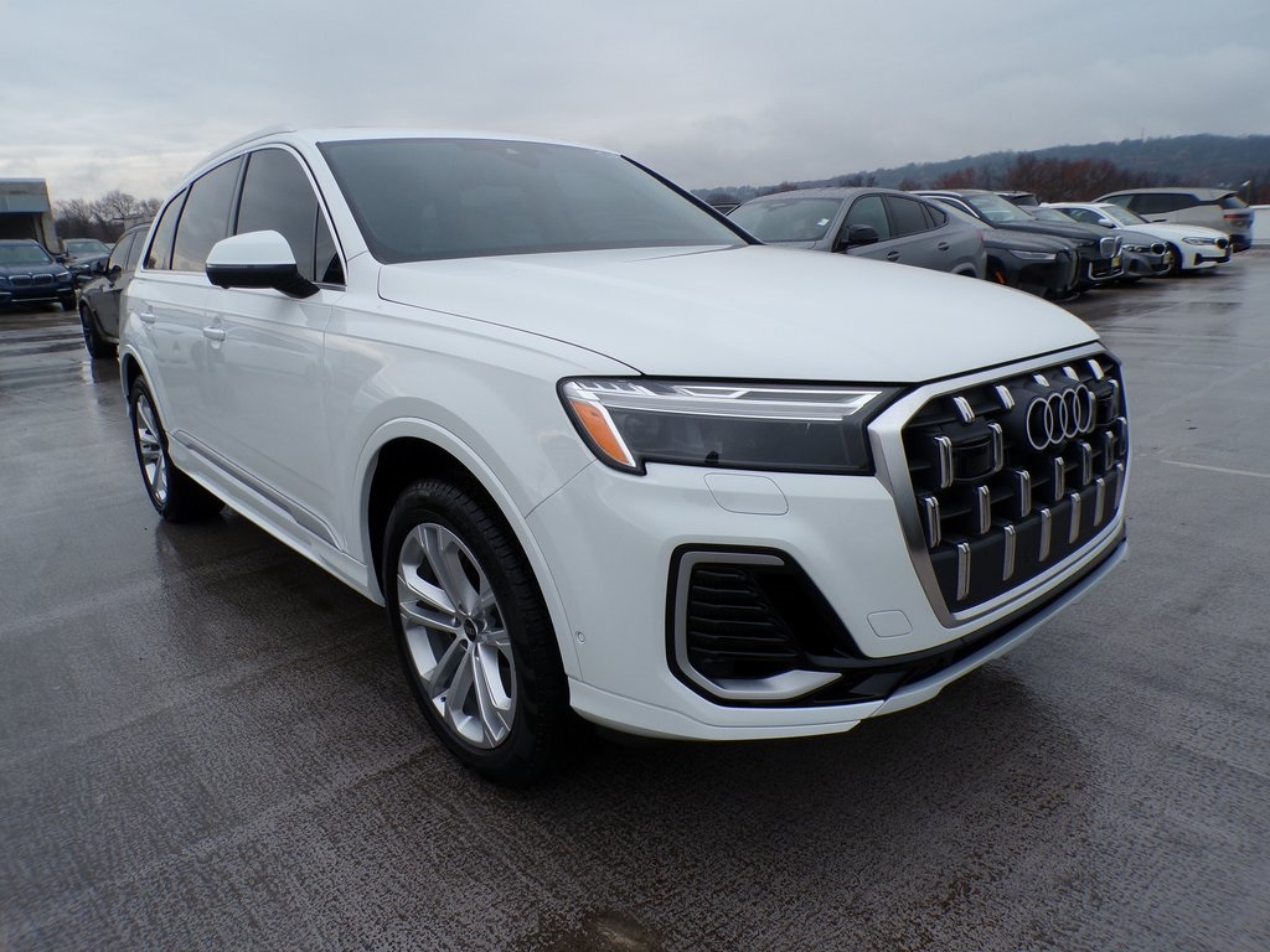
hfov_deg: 71.6
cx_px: 635
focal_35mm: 24
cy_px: 476
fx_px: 881
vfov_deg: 56.8
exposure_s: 1/340
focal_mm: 4.3
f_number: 4.4
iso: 100
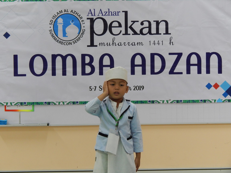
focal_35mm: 115
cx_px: 116
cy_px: 86
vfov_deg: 12.9
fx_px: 767
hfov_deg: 17.1
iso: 400
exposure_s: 1/25
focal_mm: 20.5
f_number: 4.6
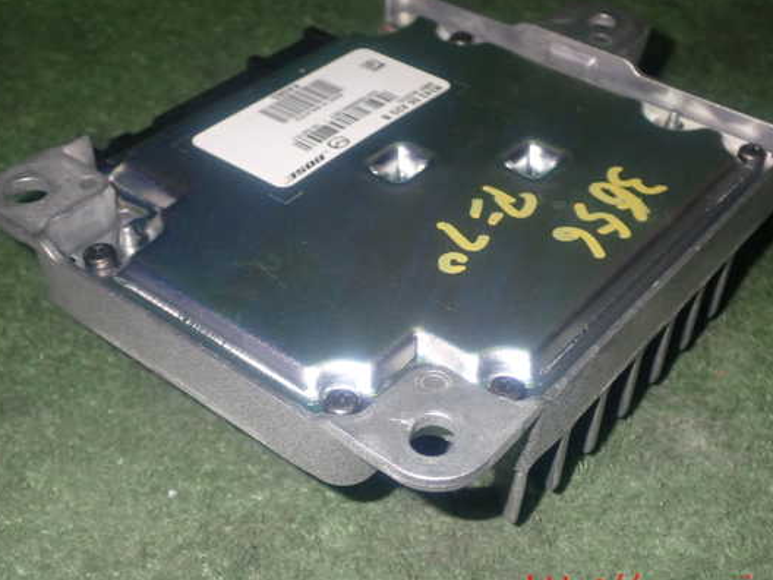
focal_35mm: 50
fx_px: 1117
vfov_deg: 29.1
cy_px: 278
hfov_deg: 38.2
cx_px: 419
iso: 200
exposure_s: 1/40
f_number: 9
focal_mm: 7.84
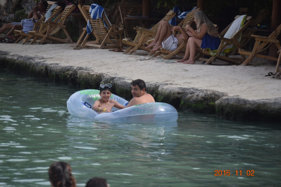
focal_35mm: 262
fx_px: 2048
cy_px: 94
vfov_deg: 5.2
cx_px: 140
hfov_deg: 7.8
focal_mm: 175
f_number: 5.3
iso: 400
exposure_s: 1/1250
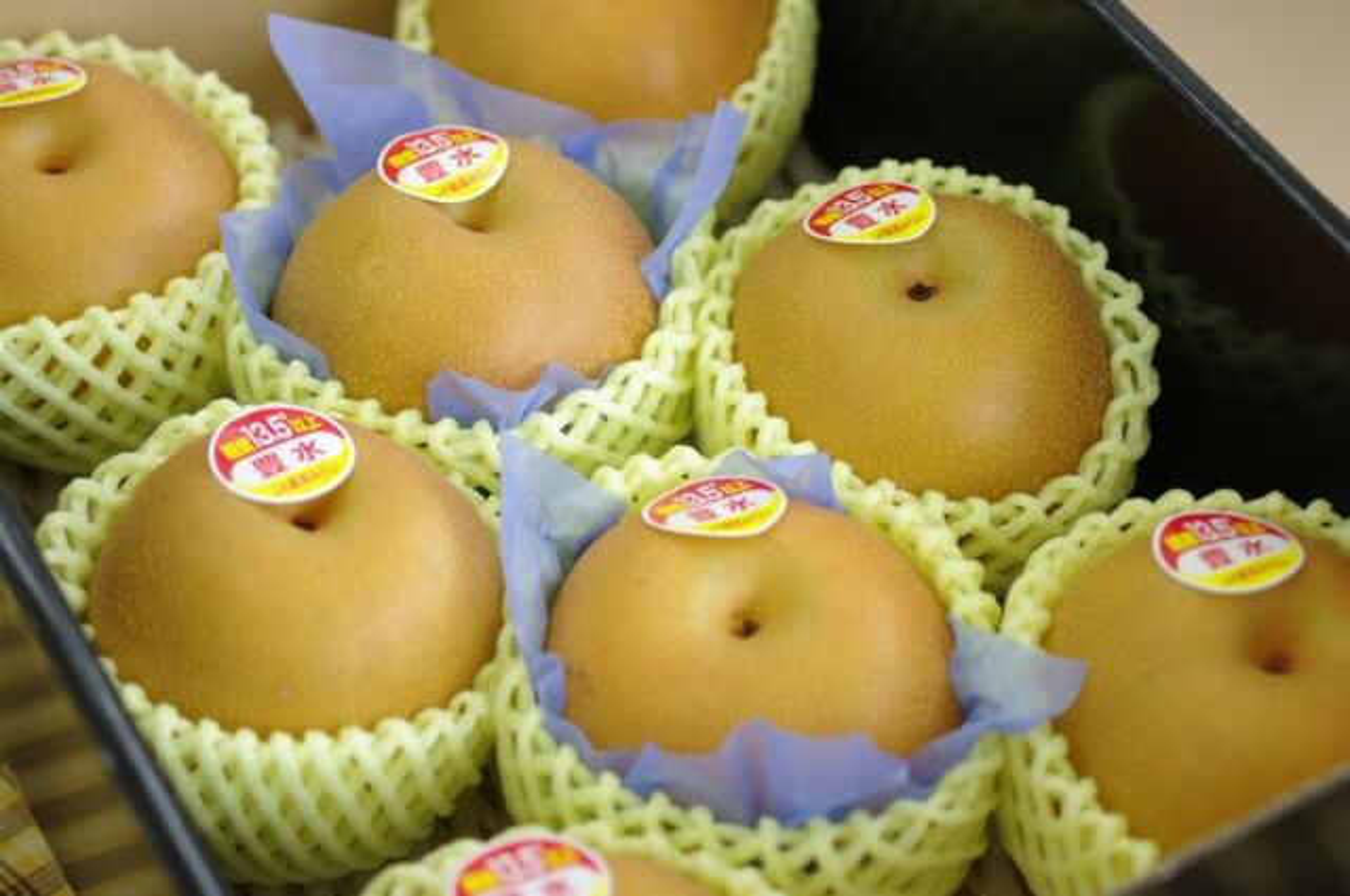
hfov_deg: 27.0
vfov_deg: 18.1
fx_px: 2809
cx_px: 675
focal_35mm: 75
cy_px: 448
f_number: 2.8
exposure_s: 1/60
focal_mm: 50
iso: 200
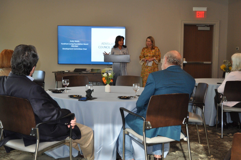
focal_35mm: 45
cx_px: 120
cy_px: 80
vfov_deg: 29.8
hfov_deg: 43.7
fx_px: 301
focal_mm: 30
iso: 800
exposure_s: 1/100
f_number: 4.2
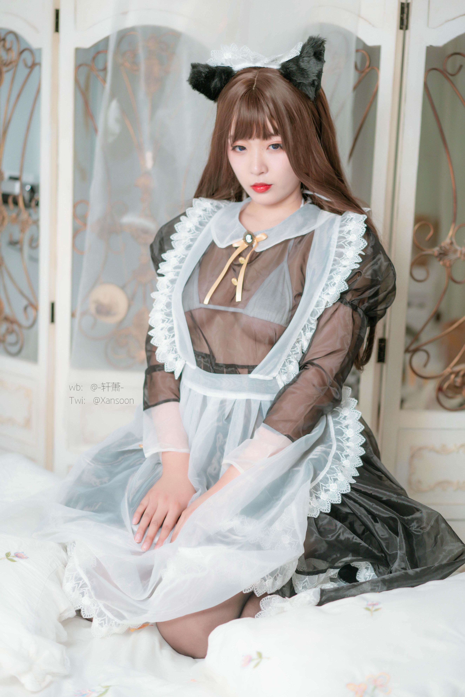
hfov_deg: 24.6
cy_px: 348
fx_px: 1065
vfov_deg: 36.2
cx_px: 232
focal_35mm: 55
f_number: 2.5
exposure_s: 1/400
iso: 800
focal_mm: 55
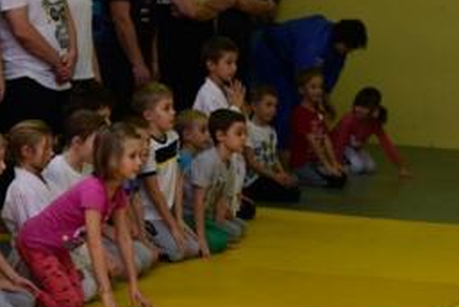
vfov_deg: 9.4
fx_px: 1864
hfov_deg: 13.9
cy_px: 118
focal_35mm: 146
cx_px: 45
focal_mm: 50
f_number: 2.5
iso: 320
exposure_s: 1/200
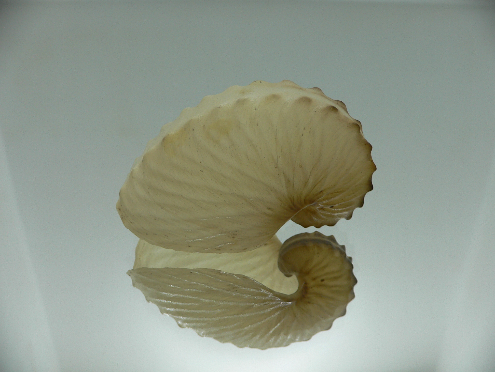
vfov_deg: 40.7
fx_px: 500
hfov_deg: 52.6
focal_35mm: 35
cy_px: 186
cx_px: 248
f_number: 2.8
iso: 80
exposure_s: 1/100
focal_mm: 4.6
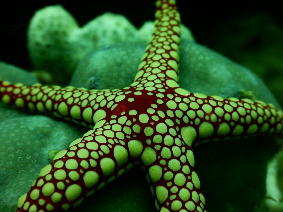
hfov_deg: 46.8
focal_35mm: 40
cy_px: 106
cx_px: 142
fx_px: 327
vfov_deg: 36.0
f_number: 4.2
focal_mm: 7.2
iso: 125
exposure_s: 1/80
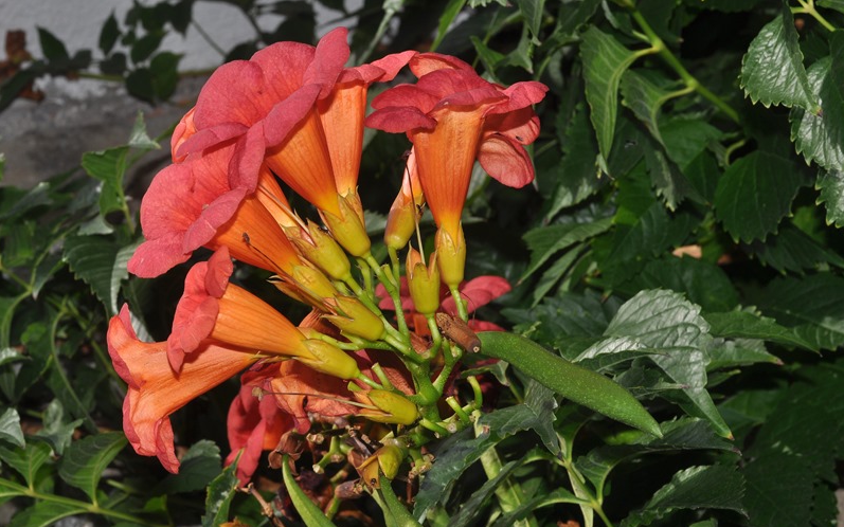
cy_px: 280
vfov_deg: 14.2
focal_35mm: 92
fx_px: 2116
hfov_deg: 22.6
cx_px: 421
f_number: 18
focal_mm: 60
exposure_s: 1/200
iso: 200
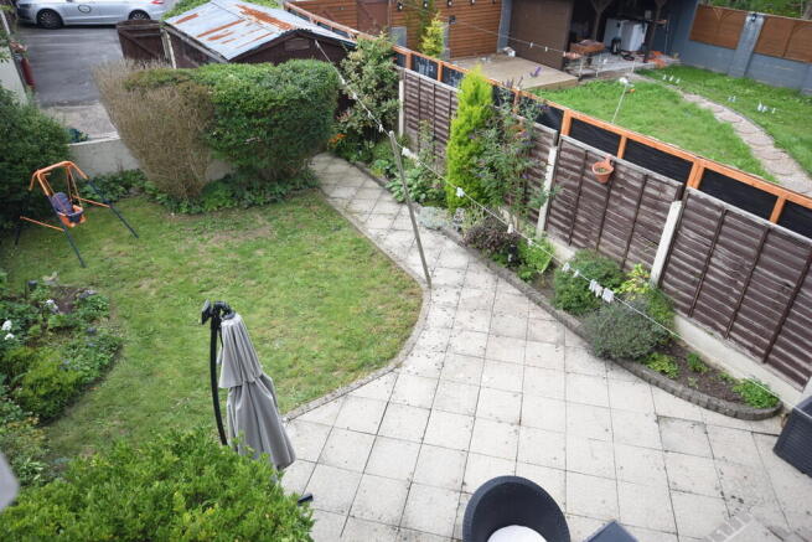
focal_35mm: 26
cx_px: 406
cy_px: 271
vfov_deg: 50.4
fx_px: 575
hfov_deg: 70.4
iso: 250
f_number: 8
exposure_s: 1/250
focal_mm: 17
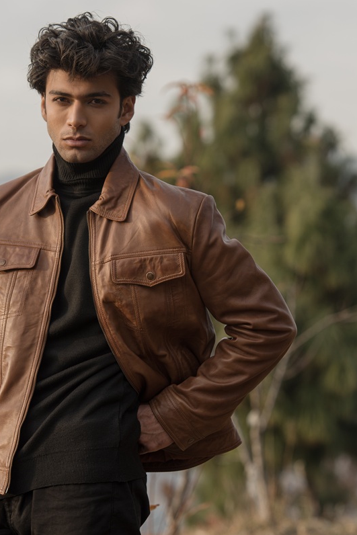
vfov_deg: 10.5
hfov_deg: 7.0
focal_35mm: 196
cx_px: 233
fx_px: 2914
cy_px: 268
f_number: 4
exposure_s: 1/200
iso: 80
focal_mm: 130
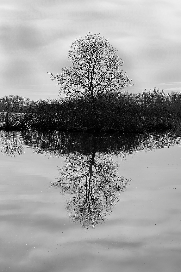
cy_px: 136
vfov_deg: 27.0
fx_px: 566
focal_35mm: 75
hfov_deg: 18.2
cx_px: 90
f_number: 7.1
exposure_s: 1/400
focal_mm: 50
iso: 100
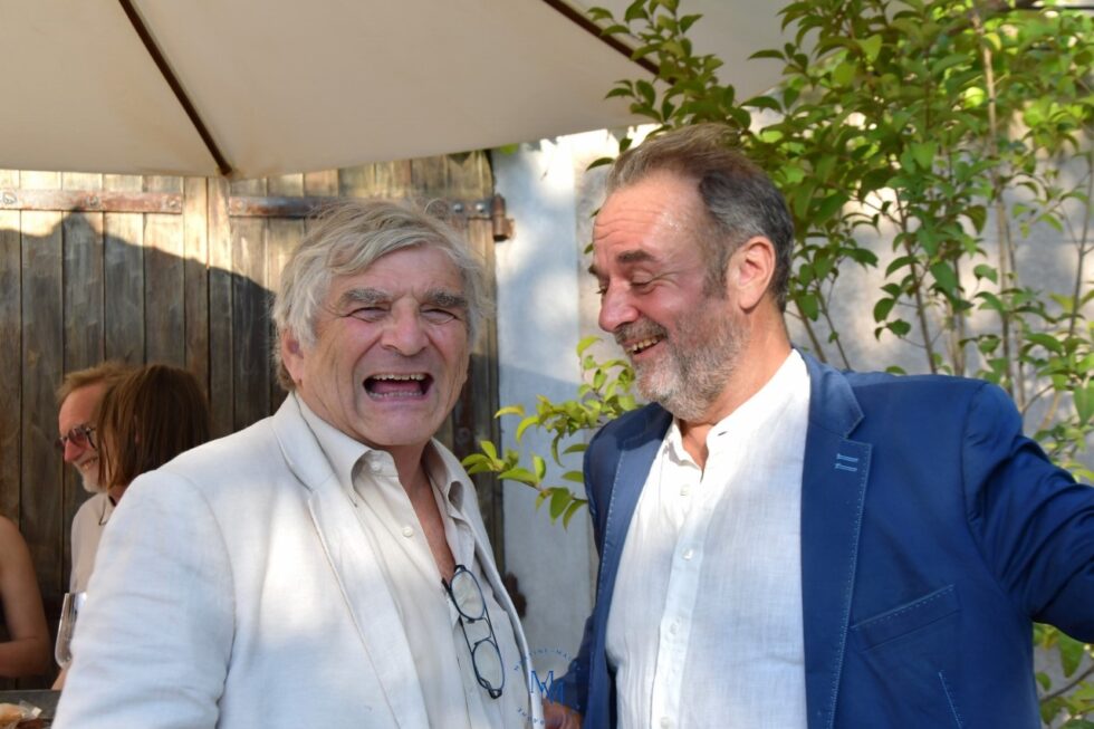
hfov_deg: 33.4
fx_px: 1823
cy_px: 364
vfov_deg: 22.6
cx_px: 547
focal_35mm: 60
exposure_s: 1/250
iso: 140
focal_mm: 40
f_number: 8
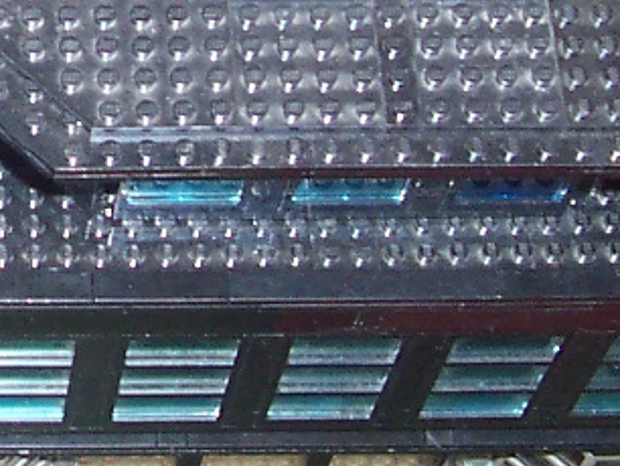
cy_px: -57
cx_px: -156
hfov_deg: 13.2
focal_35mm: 145
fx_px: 2599
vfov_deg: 10.1
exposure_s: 1/60
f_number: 2.8
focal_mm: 5.6
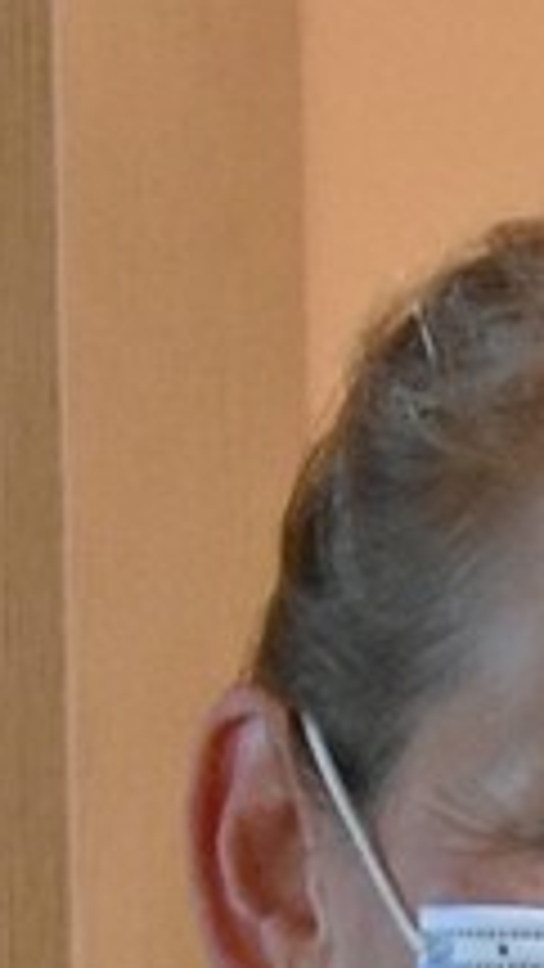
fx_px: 11920
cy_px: 2591
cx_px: 1484
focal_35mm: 465
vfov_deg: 4.5
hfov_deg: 2.6
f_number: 4
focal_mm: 31
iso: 2200
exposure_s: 1/60
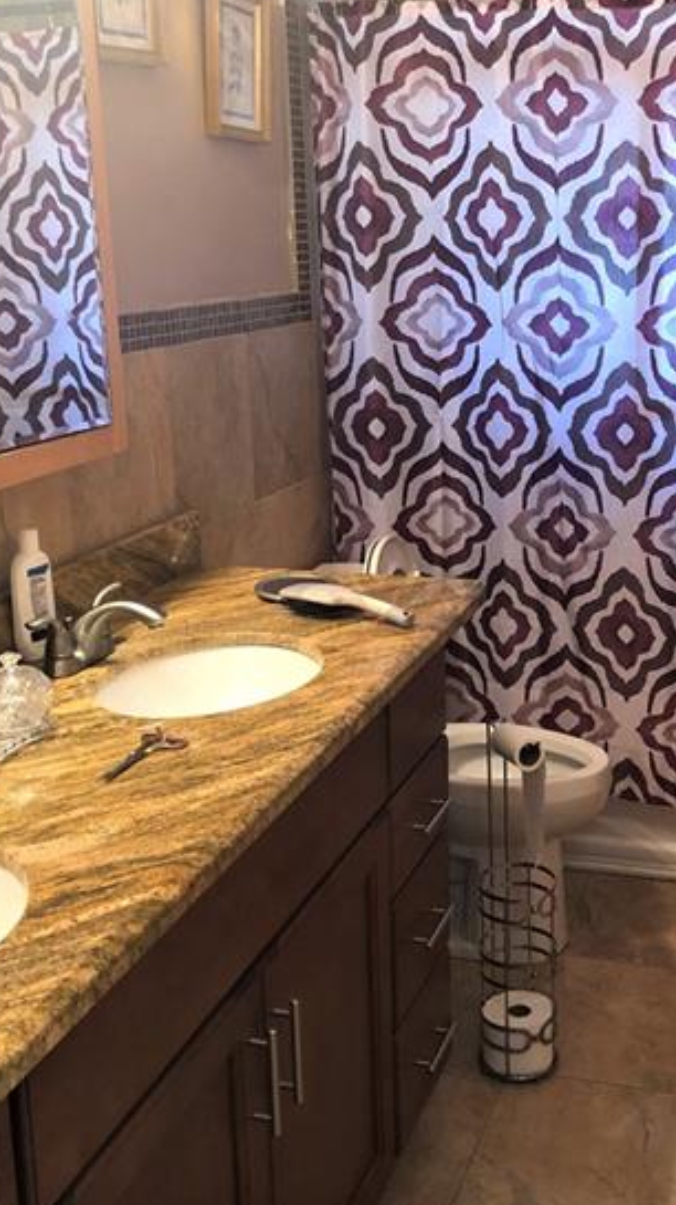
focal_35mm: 43
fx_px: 1372
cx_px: 501
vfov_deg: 47.4
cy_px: 566
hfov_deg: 27.3
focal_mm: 3.99
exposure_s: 1/15
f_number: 1.8
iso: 50
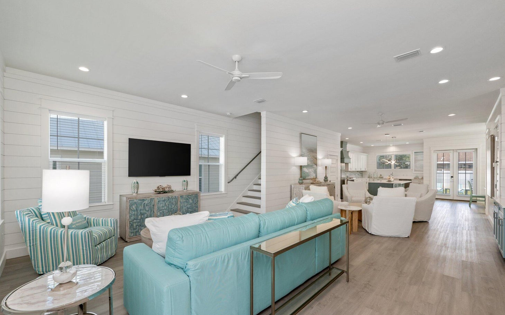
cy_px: 176
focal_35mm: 15
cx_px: 250
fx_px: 206
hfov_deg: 101.5
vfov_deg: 74.5
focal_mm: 14
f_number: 9
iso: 250
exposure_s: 1/40
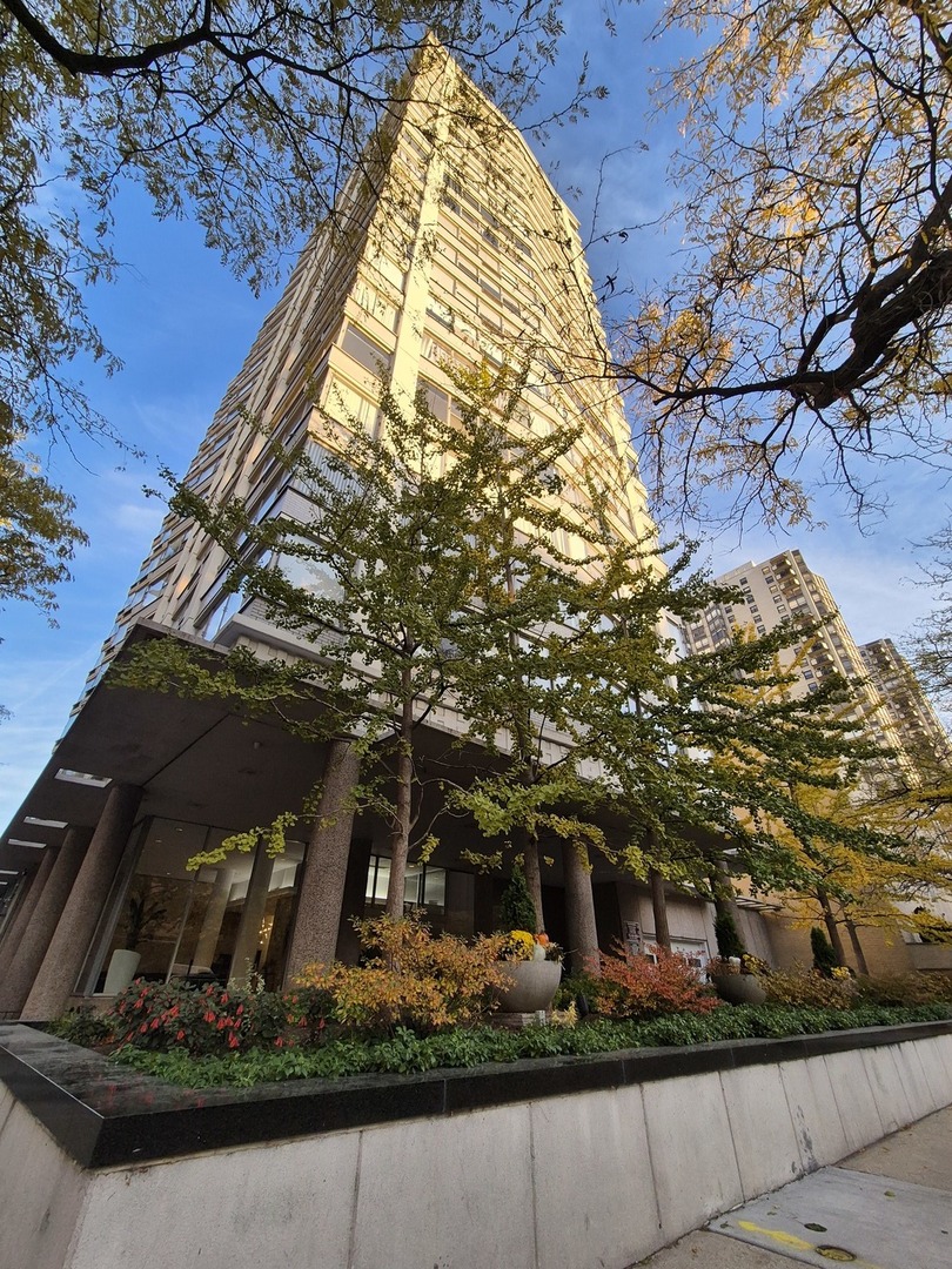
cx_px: 476
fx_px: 477
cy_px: 634
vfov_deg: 106.2
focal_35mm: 13
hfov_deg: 89.9
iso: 50
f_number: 2.2
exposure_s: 1/368
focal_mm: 2.2
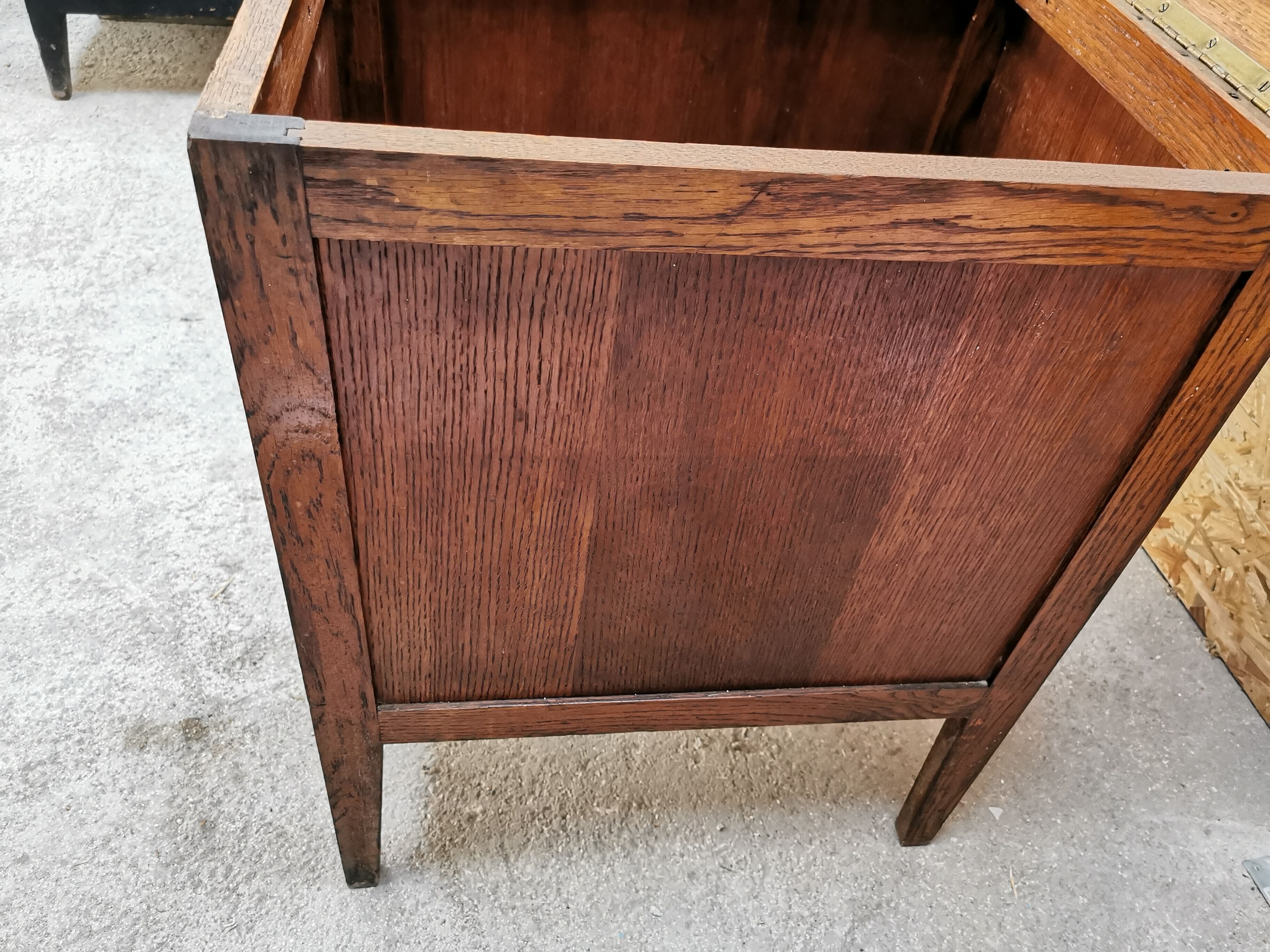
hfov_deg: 65.3
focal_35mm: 27
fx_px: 991
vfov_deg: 51.4
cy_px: 476
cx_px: 635
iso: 320
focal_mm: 5.56
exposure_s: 1/50
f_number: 1.6
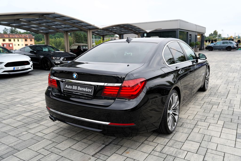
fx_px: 201
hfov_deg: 61.9
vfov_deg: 43.6
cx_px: 120
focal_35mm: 30
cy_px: 80
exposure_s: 1/60
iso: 100
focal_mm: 30
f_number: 4
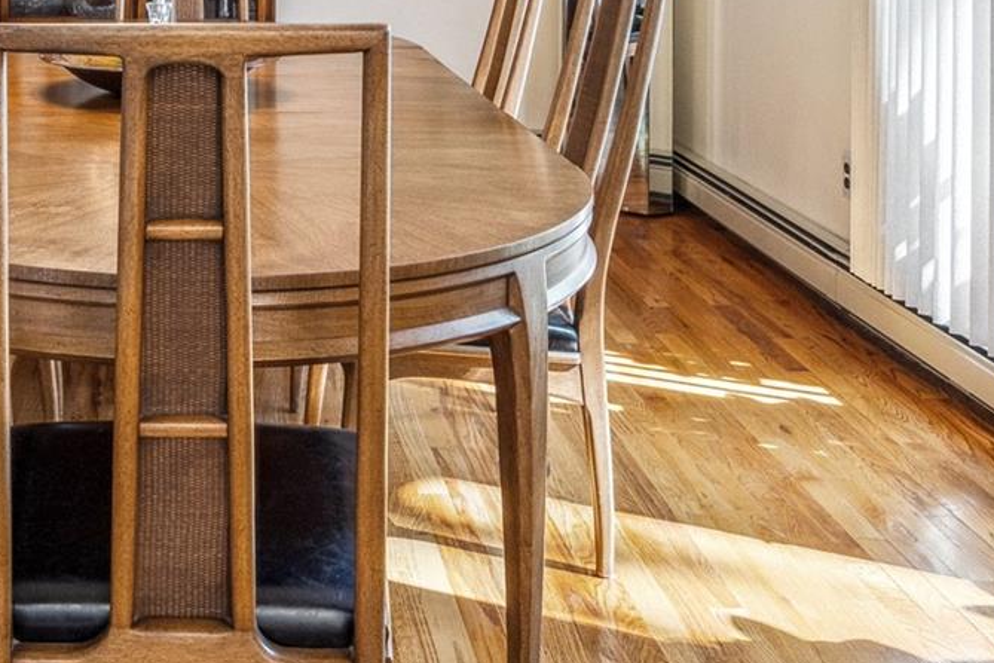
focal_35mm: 49
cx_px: 180
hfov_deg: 38.6
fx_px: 1353
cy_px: -169
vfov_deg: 24.5
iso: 800
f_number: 6.3
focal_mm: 16
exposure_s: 1/80
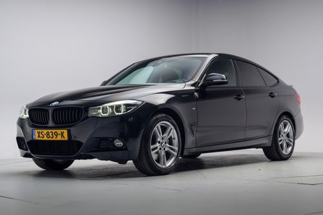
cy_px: 108
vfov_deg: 27.0
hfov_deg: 39.6
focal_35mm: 50
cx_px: 162
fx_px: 448
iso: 100
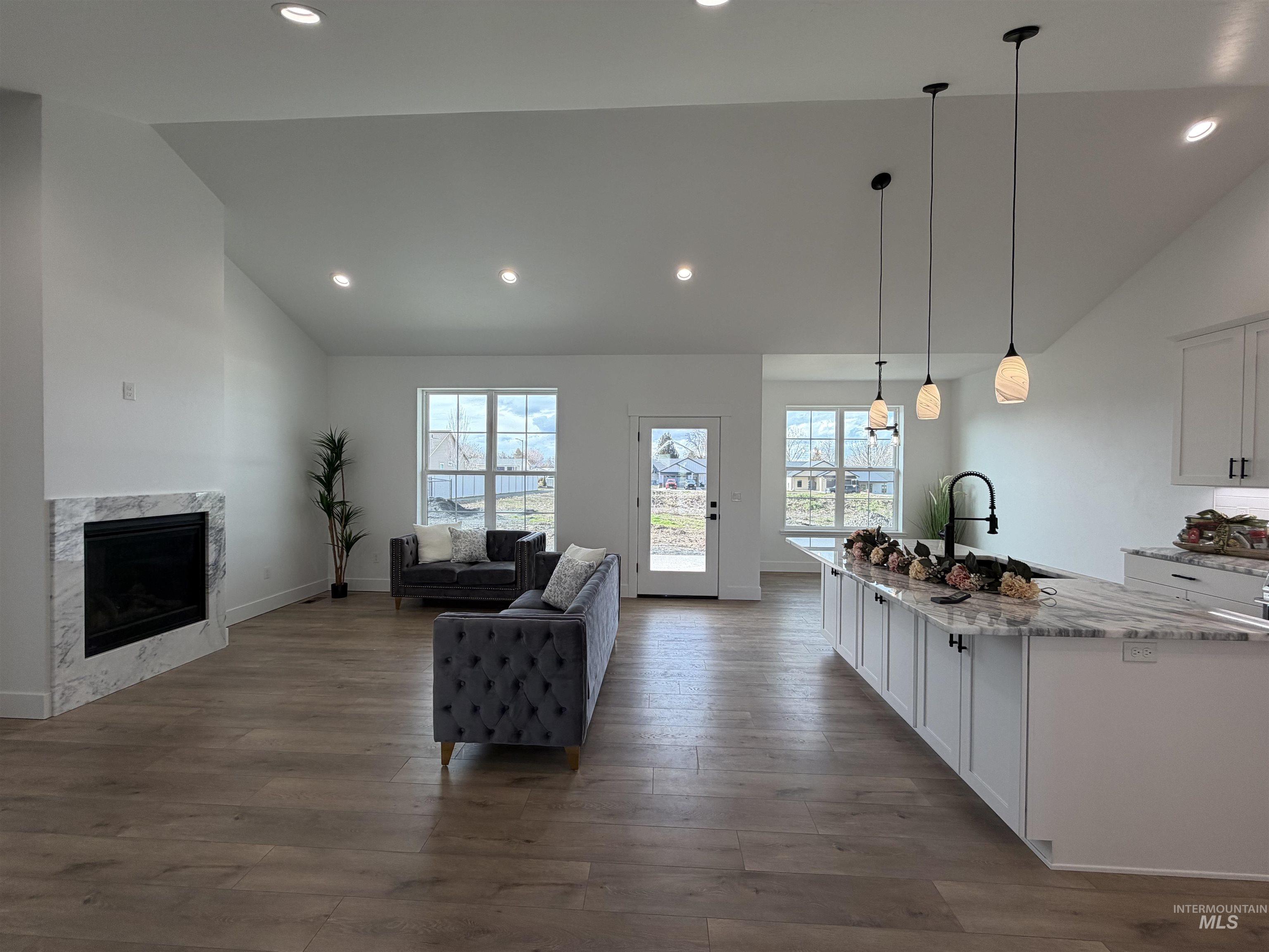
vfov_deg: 85.7
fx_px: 513
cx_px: 634
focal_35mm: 14
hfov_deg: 102.1
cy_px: 476
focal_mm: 2.22
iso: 64
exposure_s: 1/120
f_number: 2.2
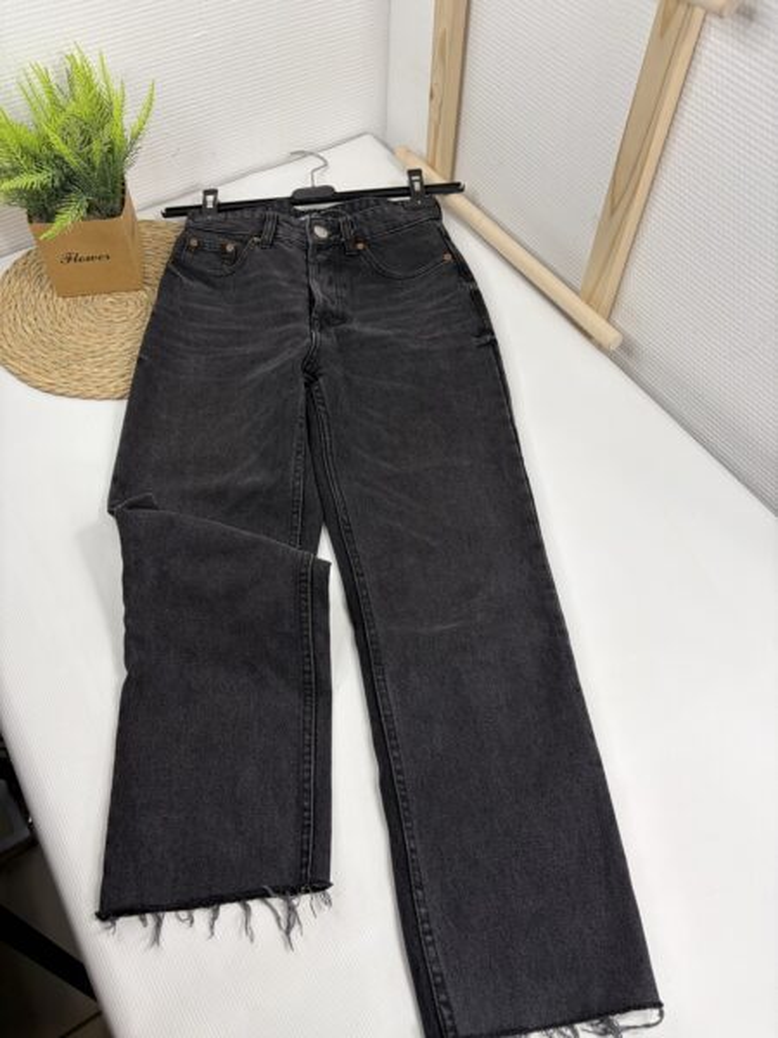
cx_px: 389
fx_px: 779
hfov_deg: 53.1
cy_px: 519
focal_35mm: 26
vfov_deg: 67.3
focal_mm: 5.96
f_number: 1.6
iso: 40
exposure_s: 1/206
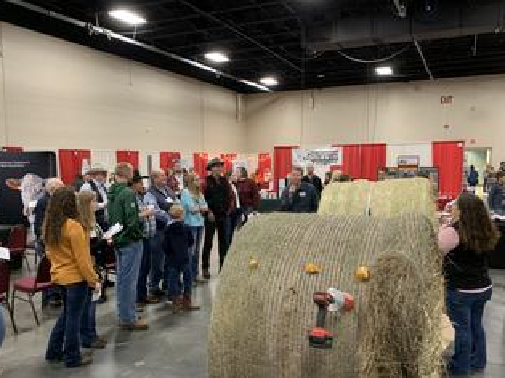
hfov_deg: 55.4
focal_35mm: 33
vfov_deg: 42.9
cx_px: 248
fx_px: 481
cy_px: 210
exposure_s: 1/60
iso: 200
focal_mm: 4.25
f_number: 1.8
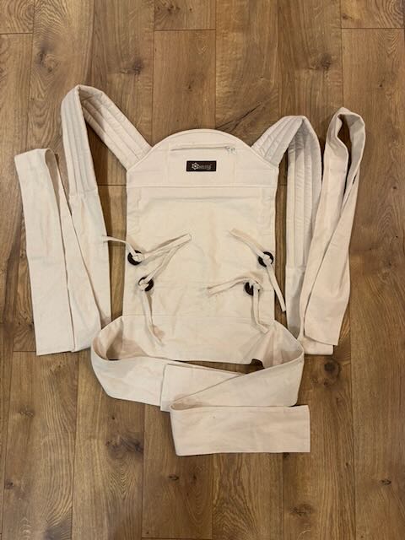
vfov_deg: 67.3
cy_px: 270
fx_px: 406
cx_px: 202
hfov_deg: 53.1
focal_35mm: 26
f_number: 1.6
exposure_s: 1/60
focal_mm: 5.96
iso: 200
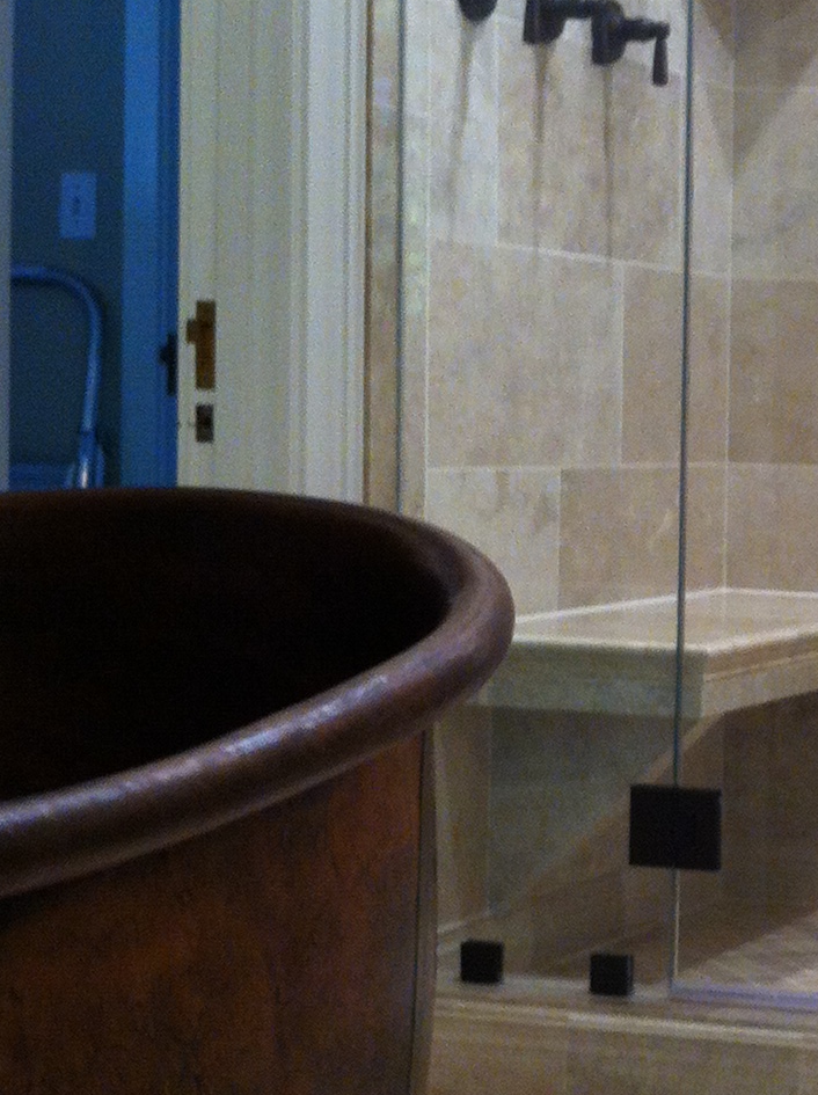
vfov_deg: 20.5
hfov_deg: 14.6
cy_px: 581
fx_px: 3032
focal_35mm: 96
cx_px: 1112
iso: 100
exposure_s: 1/15
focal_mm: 3.85
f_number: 2.8
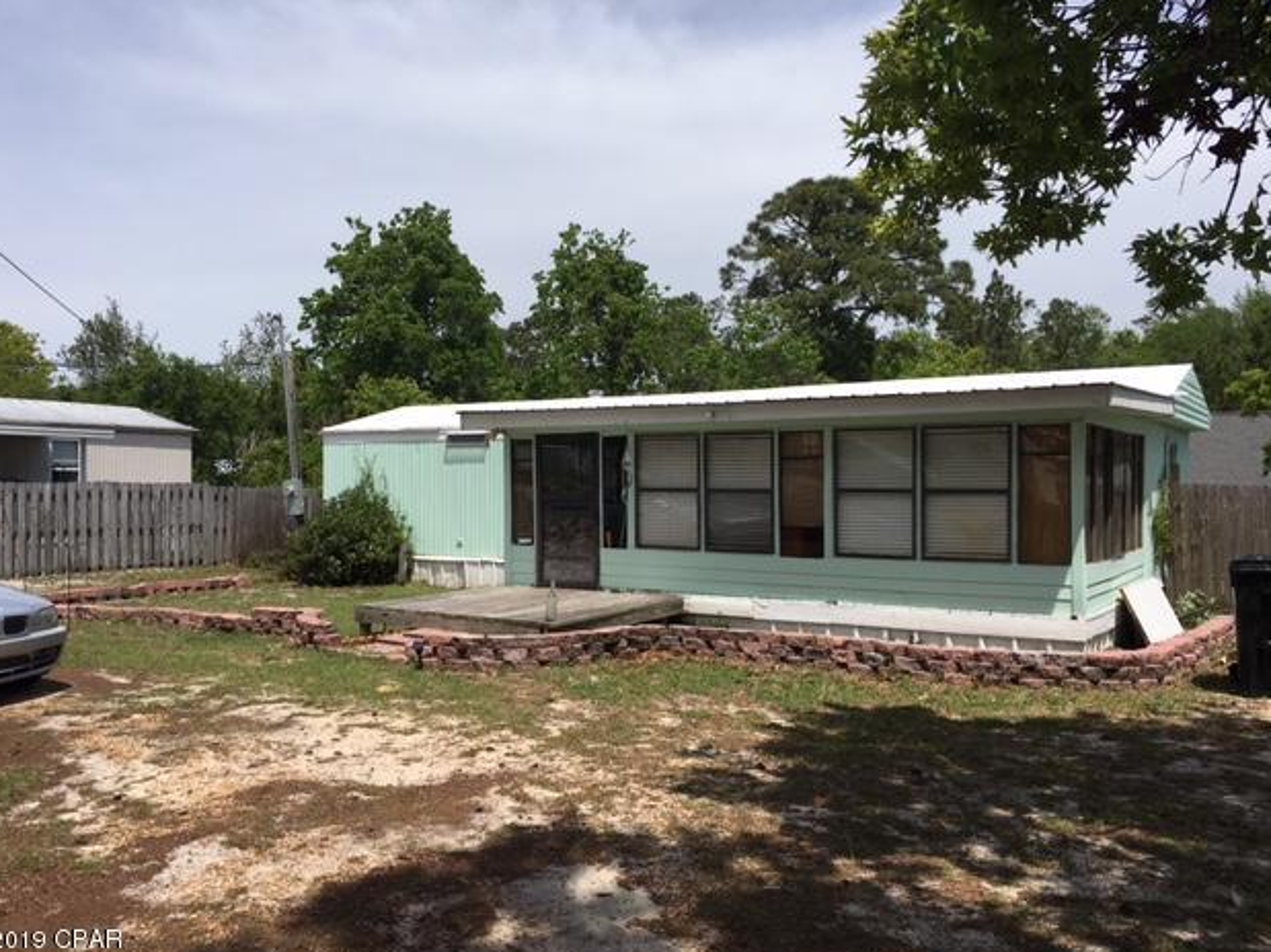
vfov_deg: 46.8
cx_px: 616
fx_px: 1101
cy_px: 488
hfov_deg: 60.0
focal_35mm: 30
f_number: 2.2
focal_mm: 4.15
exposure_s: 1/2564
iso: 25
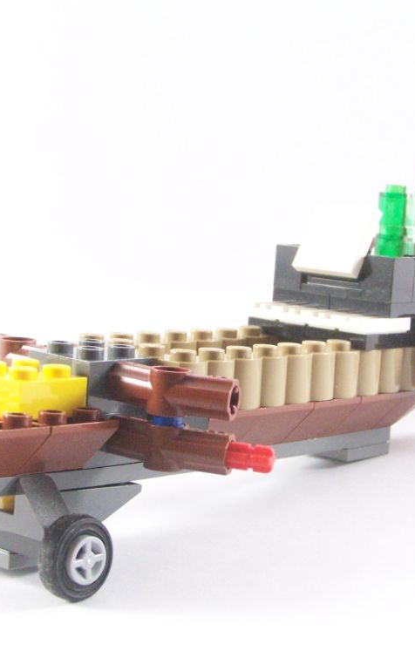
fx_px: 1521
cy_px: 333
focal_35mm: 84
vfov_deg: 24.6
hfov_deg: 15.5
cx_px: 218
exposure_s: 1/60
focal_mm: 9.8
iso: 400
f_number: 4
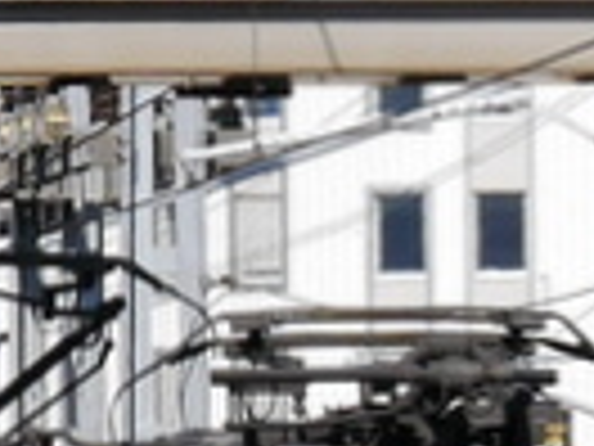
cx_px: -198
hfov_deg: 1.8
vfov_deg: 1.4
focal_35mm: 1096
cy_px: 1018
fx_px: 18807
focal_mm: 72
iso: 160
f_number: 7.1
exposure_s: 1/400
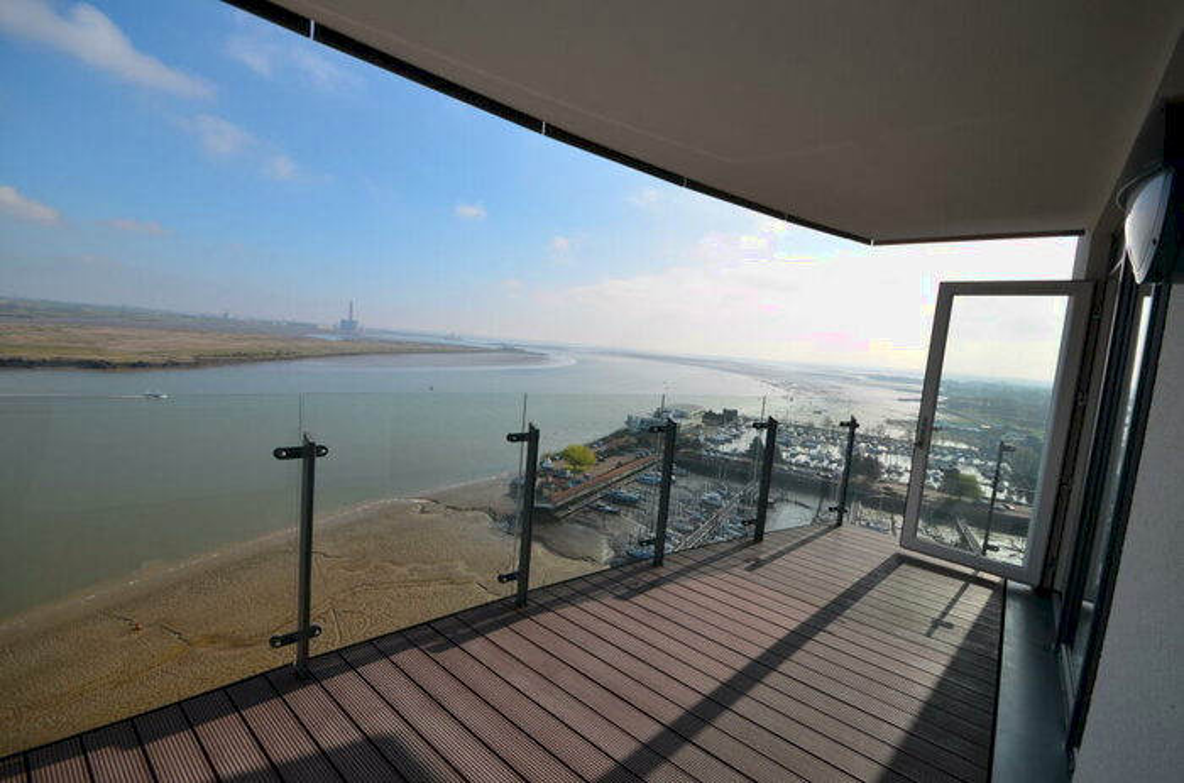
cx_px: 592
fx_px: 492
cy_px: 392
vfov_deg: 77.0
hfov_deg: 100.5
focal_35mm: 15
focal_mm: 10
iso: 100
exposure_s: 1/320
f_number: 9
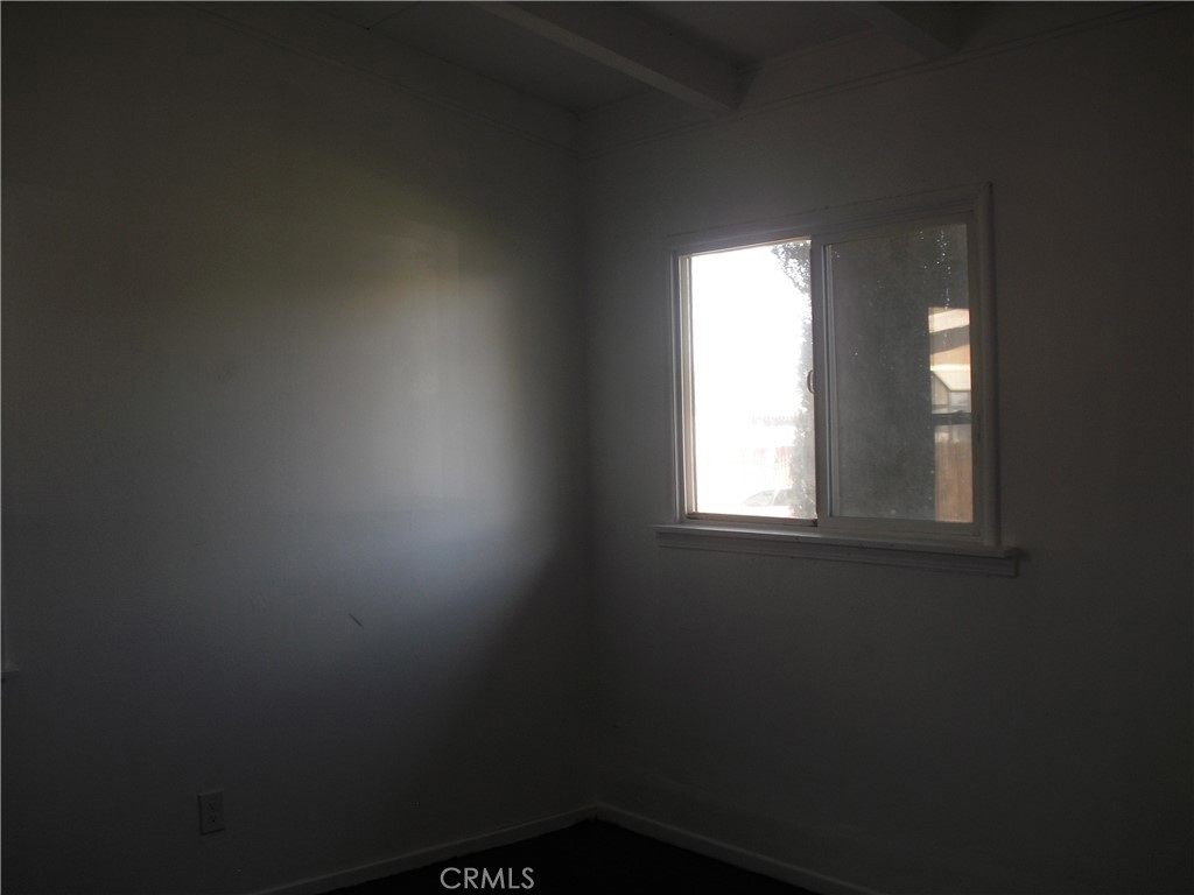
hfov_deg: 51.4
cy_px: 448
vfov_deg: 39.7
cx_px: 597
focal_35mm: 36
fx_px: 1242
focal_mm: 6.3
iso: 100
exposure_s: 1/80
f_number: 3.1
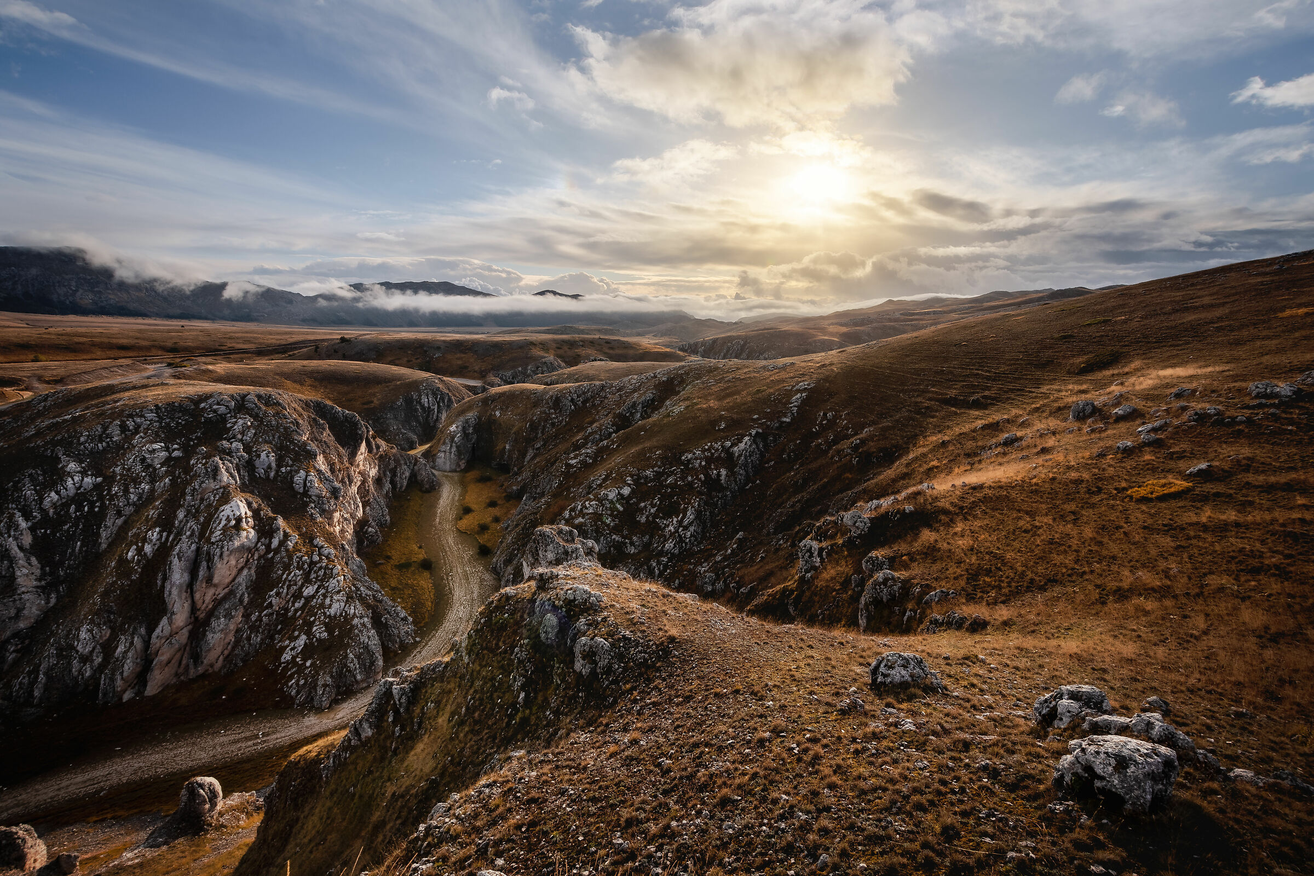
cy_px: 438
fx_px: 547
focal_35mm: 15
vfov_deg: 77.3
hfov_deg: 100.4
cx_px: 657
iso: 100
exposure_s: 1/500
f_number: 11
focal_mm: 10
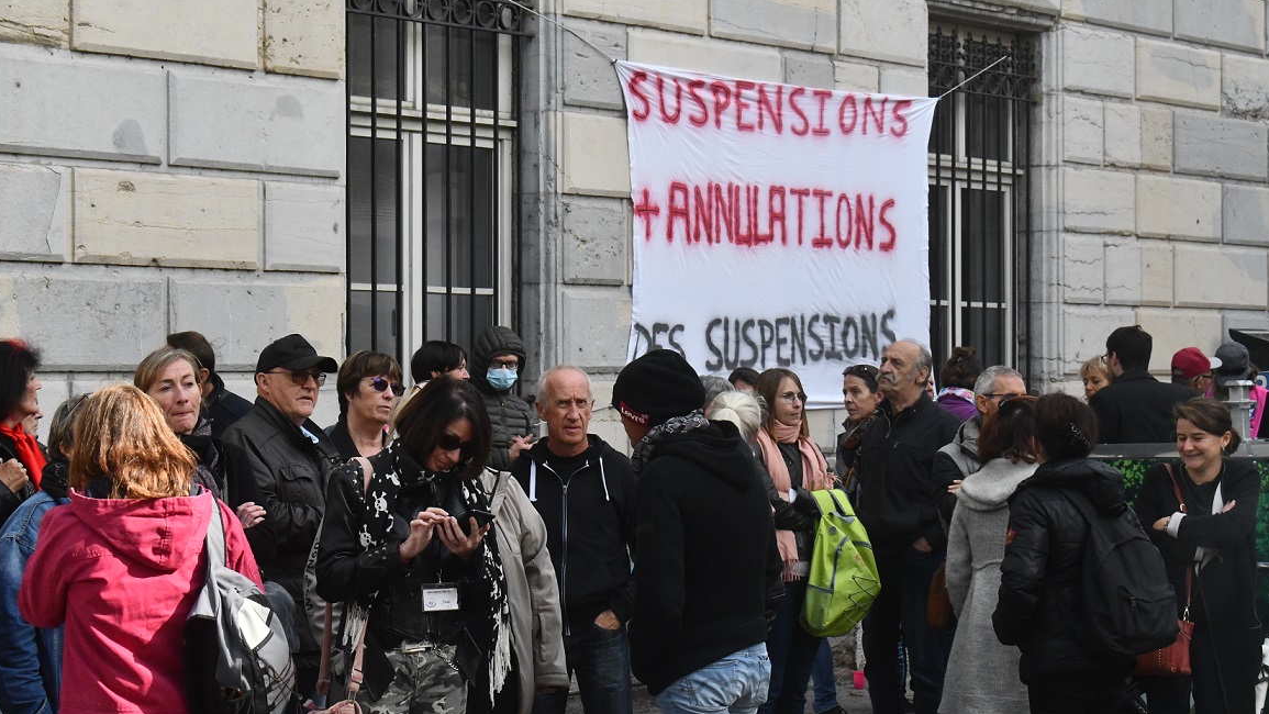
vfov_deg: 13.9
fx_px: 2928
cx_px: 635
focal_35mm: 87
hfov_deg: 24.5
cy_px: 311
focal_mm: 55
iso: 2500
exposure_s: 1/1000
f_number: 16
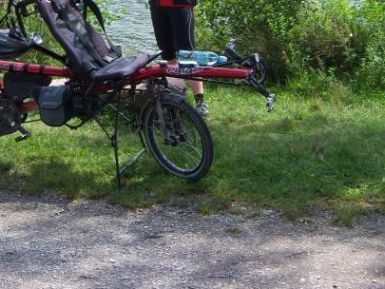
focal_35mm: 81
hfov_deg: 24.1
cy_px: -20
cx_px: 185
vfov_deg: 17.7
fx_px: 901
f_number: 4.8
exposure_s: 1/400
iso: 80
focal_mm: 7.5
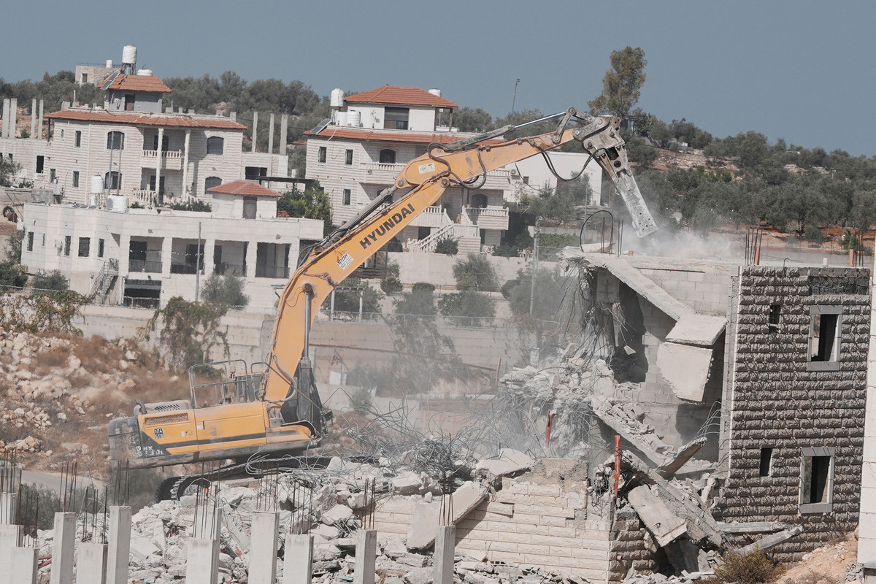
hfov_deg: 6.9
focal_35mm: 300
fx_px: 7299
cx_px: 438
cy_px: 292
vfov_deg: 4.6
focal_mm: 200
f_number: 8
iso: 200
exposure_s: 1/2000
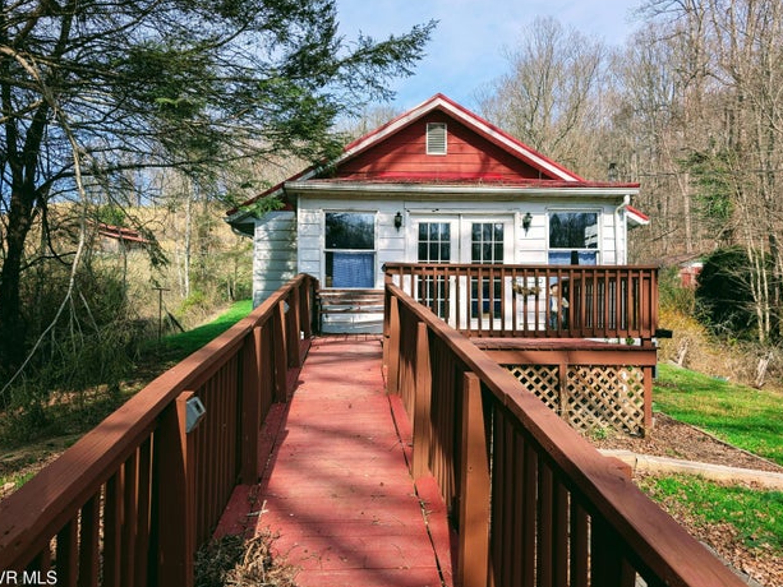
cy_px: 300
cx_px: 390
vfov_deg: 54.9
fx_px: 566
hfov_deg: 69.4
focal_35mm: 25
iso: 21
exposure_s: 1/849
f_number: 1.68
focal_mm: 6.9
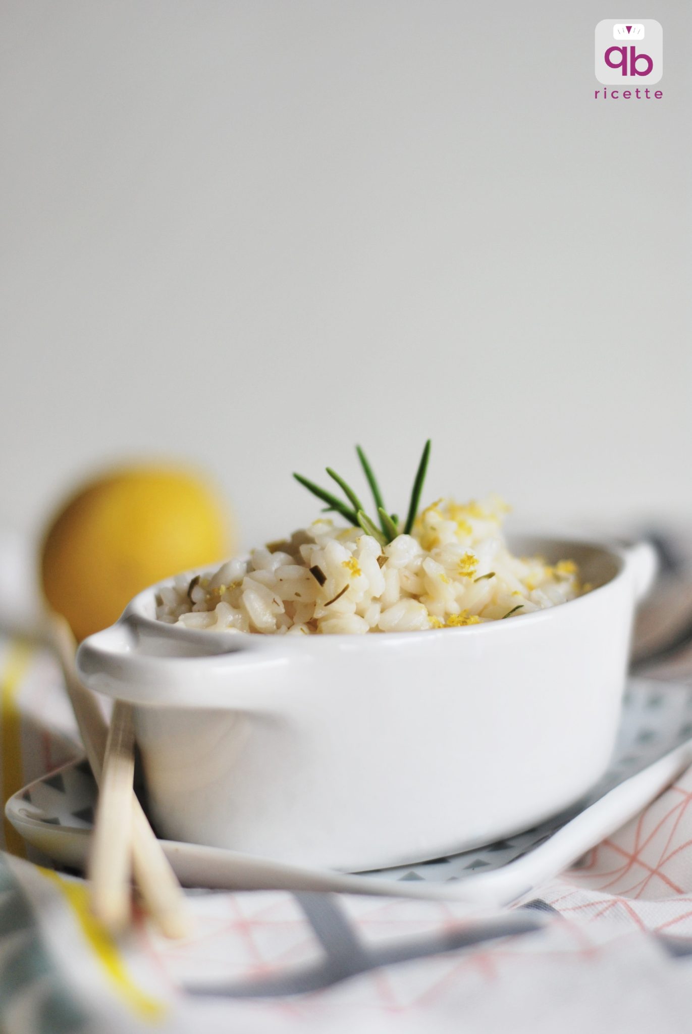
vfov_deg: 27.0
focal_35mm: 75
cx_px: 346
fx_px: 2156
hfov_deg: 18.2
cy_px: 517
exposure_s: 1/320
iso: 200
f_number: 2
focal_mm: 50
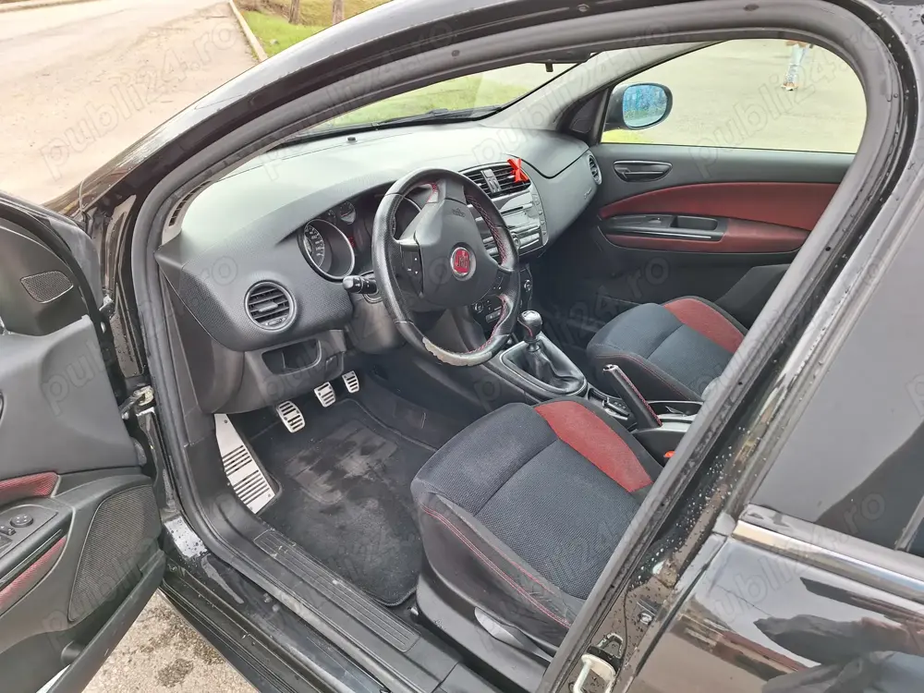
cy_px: 346
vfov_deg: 58.9
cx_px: 462
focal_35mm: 23
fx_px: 614
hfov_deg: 73.9
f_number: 1.8
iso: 40
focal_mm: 5.54
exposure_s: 1/137
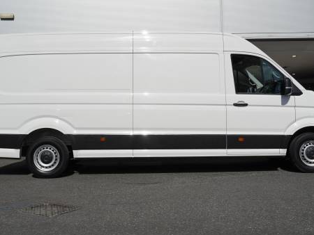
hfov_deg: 45.8
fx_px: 372
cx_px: 156
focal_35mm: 41
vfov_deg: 35.0
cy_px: 92
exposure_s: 1/500
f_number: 7.1
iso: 100
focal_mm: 20
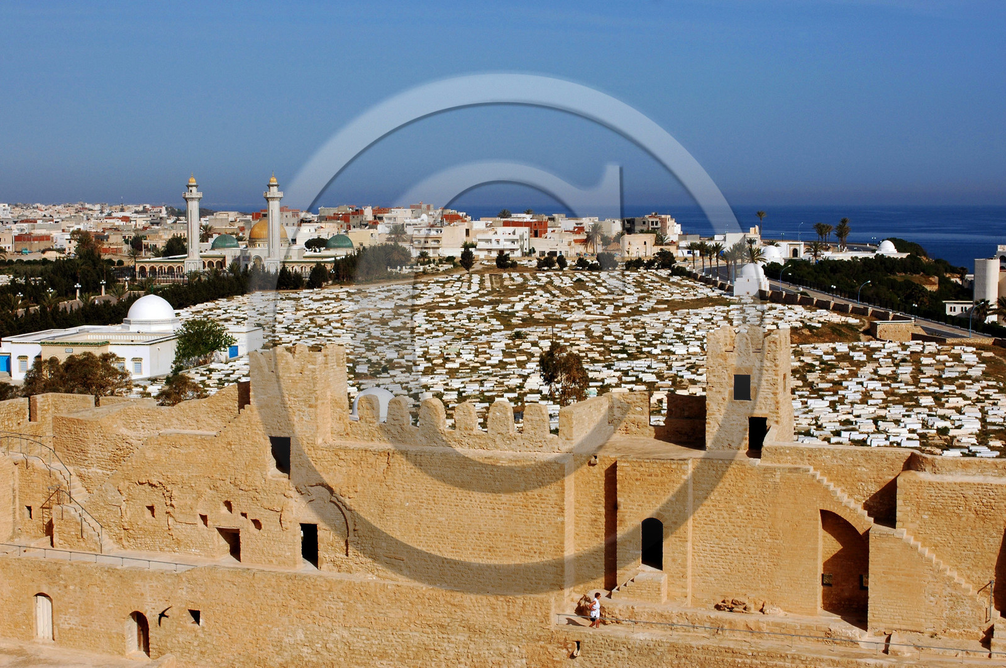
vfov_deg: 23.7
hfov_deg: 35.1
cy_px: 334
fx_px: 1591
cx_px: 503
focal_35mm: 57
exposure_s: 1/500
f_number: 11
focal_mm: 38
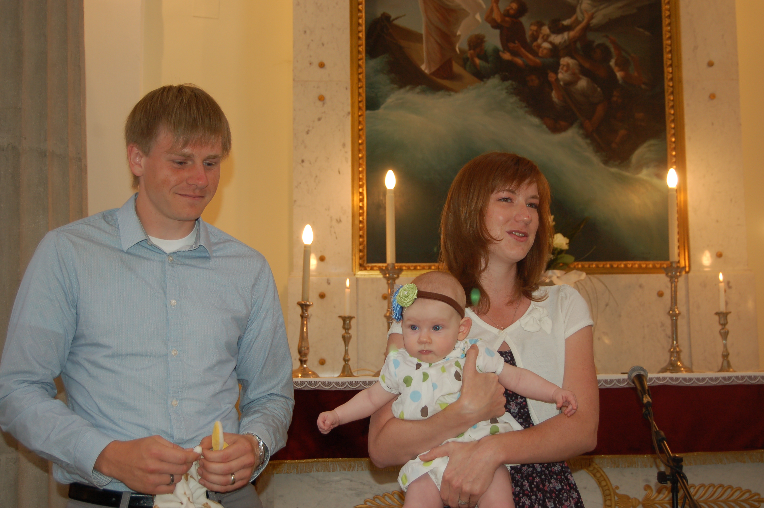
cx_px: 382
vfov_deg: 23.7
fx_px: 1209
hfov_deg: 35.1
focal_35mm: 57
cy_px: 254
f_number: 5
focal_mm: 38
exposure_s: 1/60
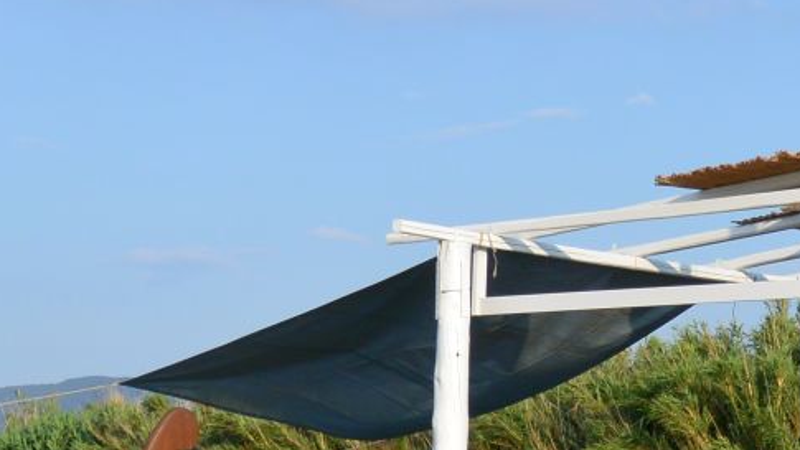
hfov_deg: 13.0
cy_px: 403
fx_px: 3458
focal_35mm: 163
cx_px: 835
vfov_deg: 7.4
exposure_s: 1/640
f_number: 5
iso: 160
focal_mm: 21.9
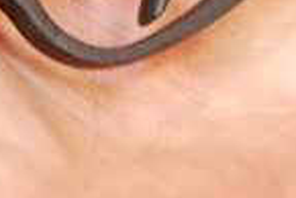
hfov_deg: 6.6
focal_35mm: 311
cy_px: -123
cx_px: 174
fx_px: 2560
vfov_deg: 4.4
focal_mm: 50
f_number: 4.5
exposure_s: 1/30
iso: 1400
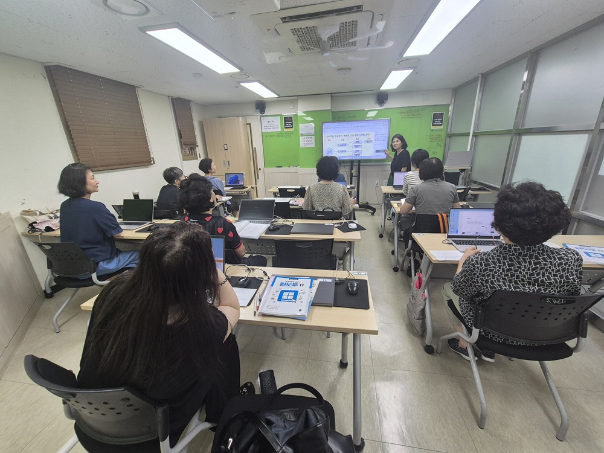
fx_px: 227
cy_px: 226
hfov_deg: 106.2
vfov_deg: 89.9
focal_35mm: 13
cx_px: 302
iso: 64
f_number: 2.2
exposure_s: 1/60
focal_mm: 2.2
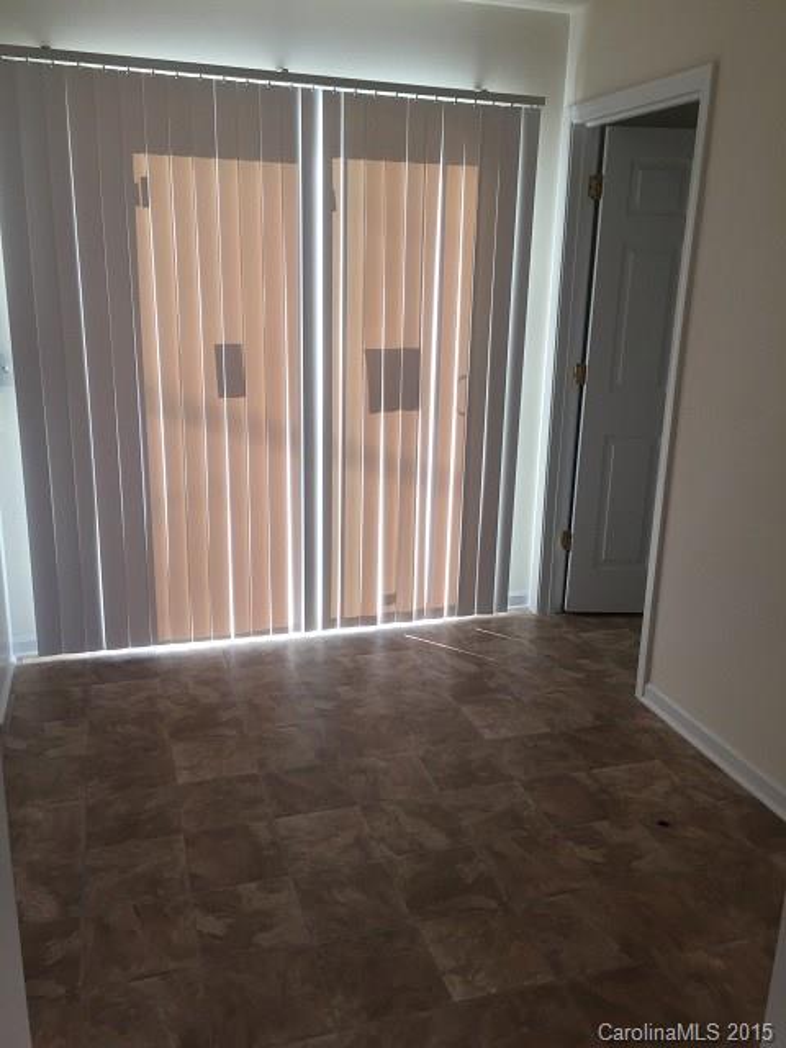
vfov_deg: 61.7
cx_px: 393
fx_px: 878
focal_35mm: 29
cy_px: 524
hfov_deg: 48.2
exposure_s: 1/120
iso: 50
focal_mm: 4.15
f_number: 2.2
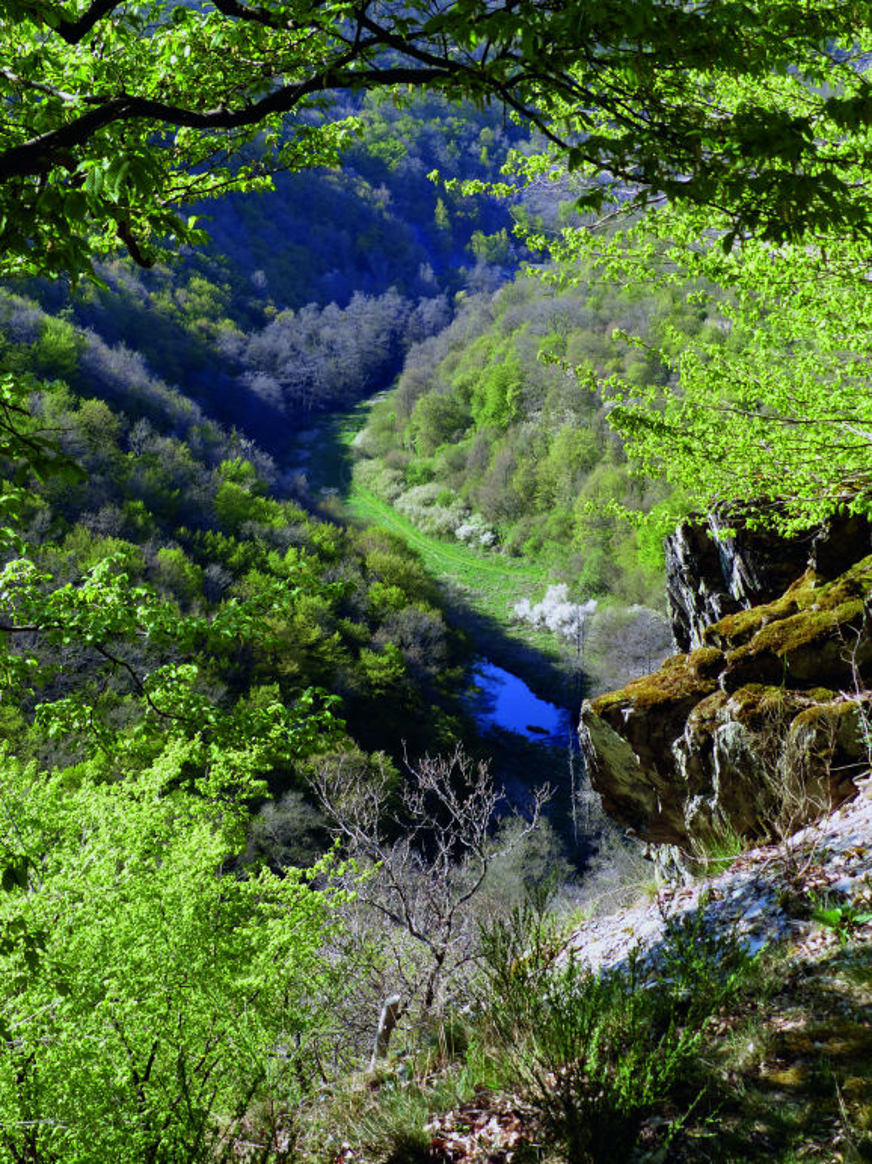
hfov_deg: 30.9
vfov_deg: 40.4
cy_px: 582
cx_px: 436
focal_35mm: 47
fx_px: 1579
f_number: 4
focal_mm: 8.4
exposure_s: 1/200
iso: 100
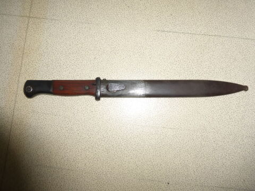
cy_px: 96
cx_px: 128
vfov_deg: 56.8
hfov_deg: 71.6
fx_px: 177
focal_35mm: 24
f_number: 3.3
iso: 100
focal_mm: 4.3
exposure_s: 1/4
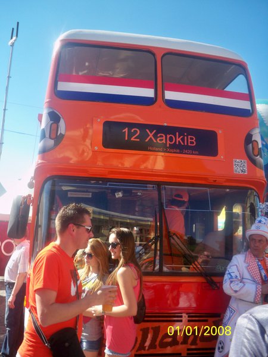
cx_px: 134
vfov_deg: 52.6
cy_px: 178
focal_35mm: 35
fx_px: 361
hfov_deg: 40.7
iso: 64
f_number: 3.1
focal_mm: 6.3
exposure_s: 1/320
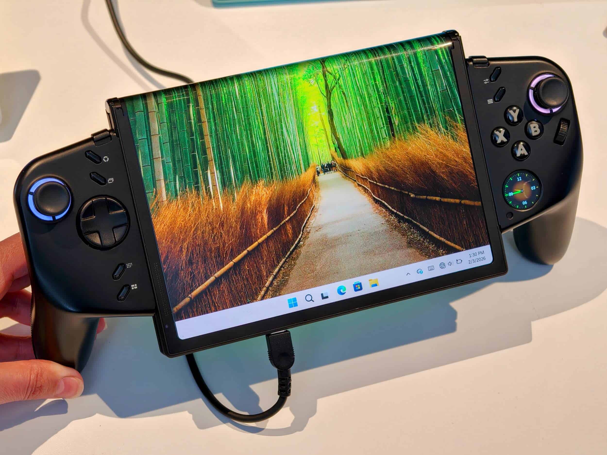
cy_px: 228
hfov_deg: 27.8
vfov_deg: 21.0
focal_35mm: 70
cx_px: 304
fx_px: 1227
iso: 1000
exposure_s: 1/60
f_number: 13
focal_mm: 16.53
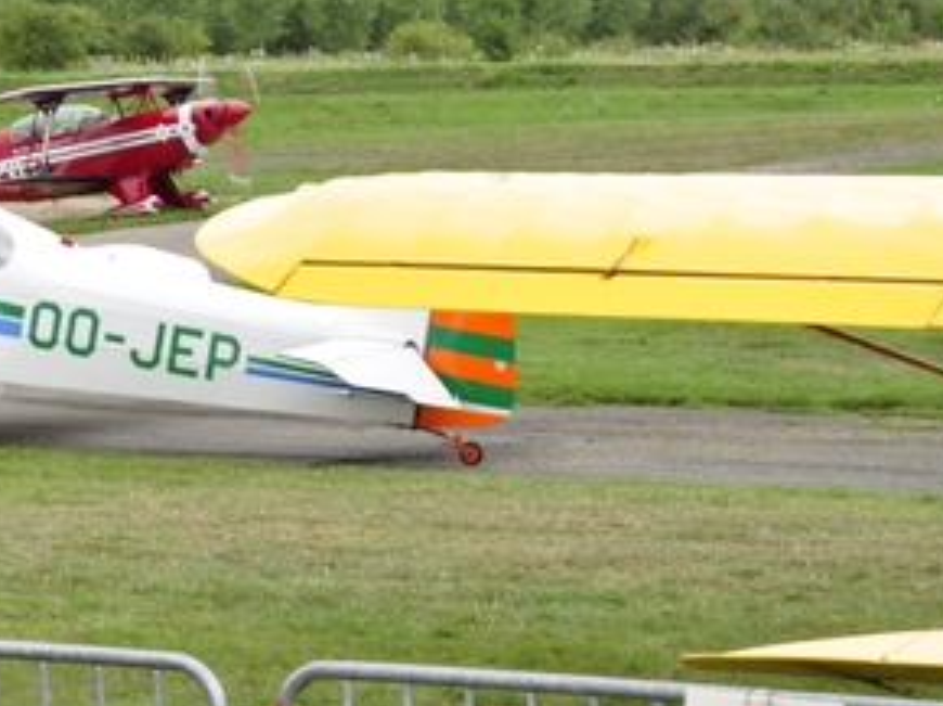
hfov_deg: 12.1
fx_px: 4464
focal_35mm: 164
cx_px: 351
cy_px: 303
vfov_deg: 9.0
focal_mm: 55
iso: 200
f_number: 7.1
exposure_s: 1/200
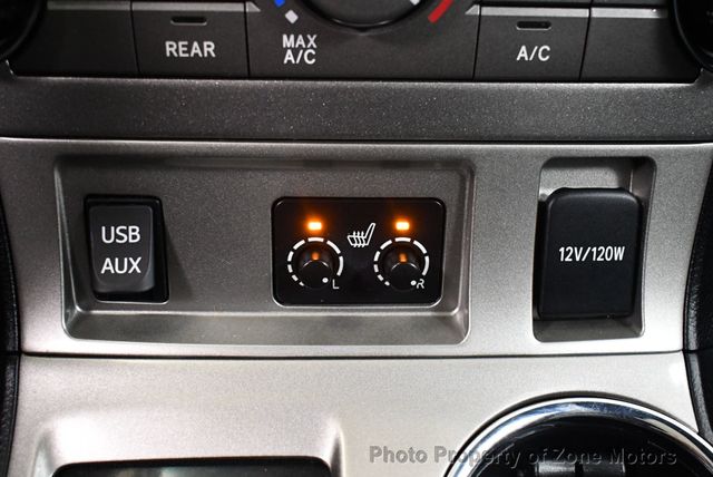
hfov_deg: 46.4
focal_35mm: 42
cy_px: 238
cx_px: 356
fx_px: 833
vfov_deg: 32.0
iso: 3200
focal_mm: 21
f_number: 3.8
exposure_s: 1/80
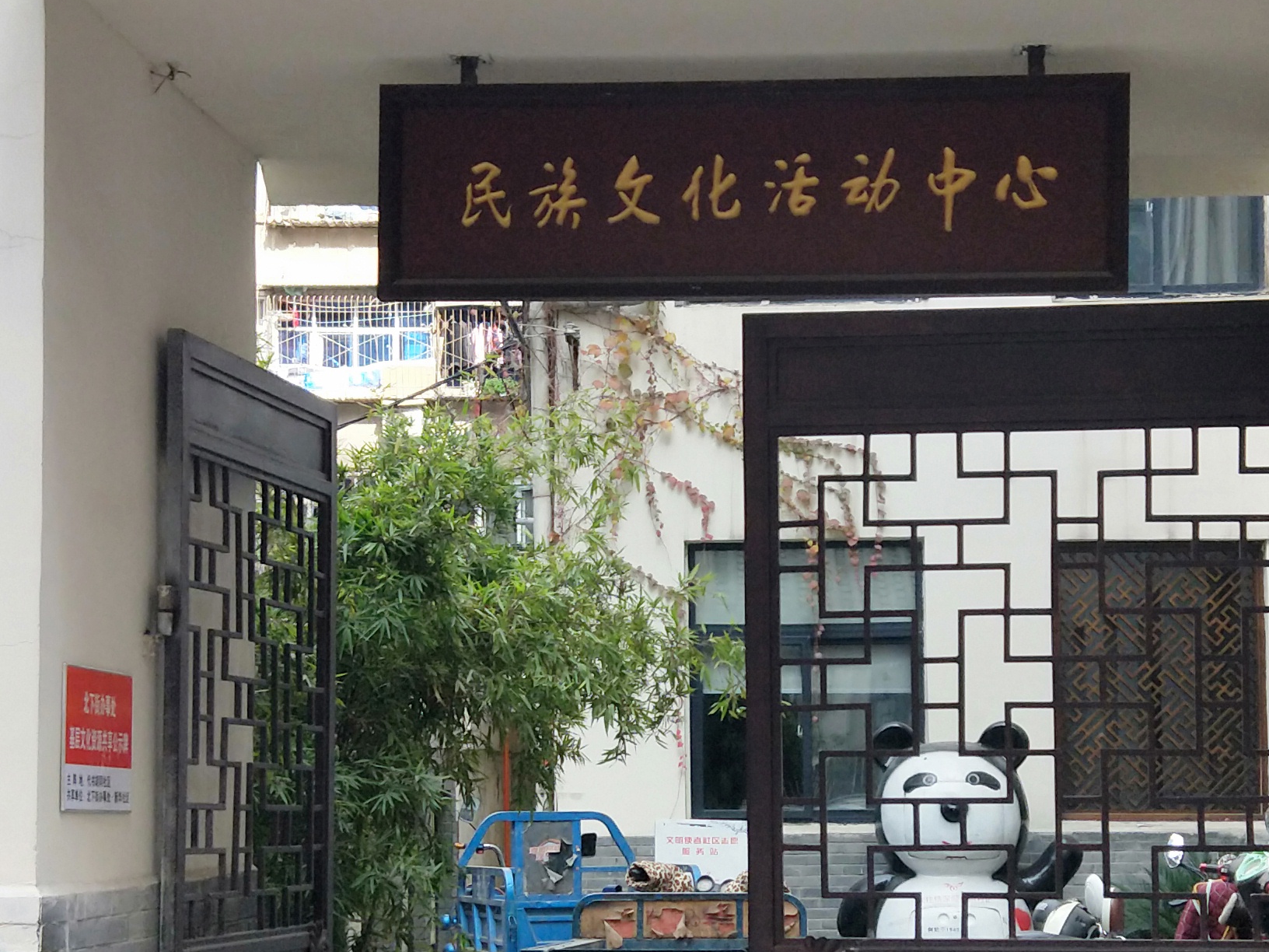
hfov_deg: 38.2
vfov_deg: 29.0
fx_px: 1833
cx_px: 672
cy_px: 594
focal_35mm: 50
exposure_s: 1/463
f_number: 1.7
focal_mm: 4.27
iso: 62
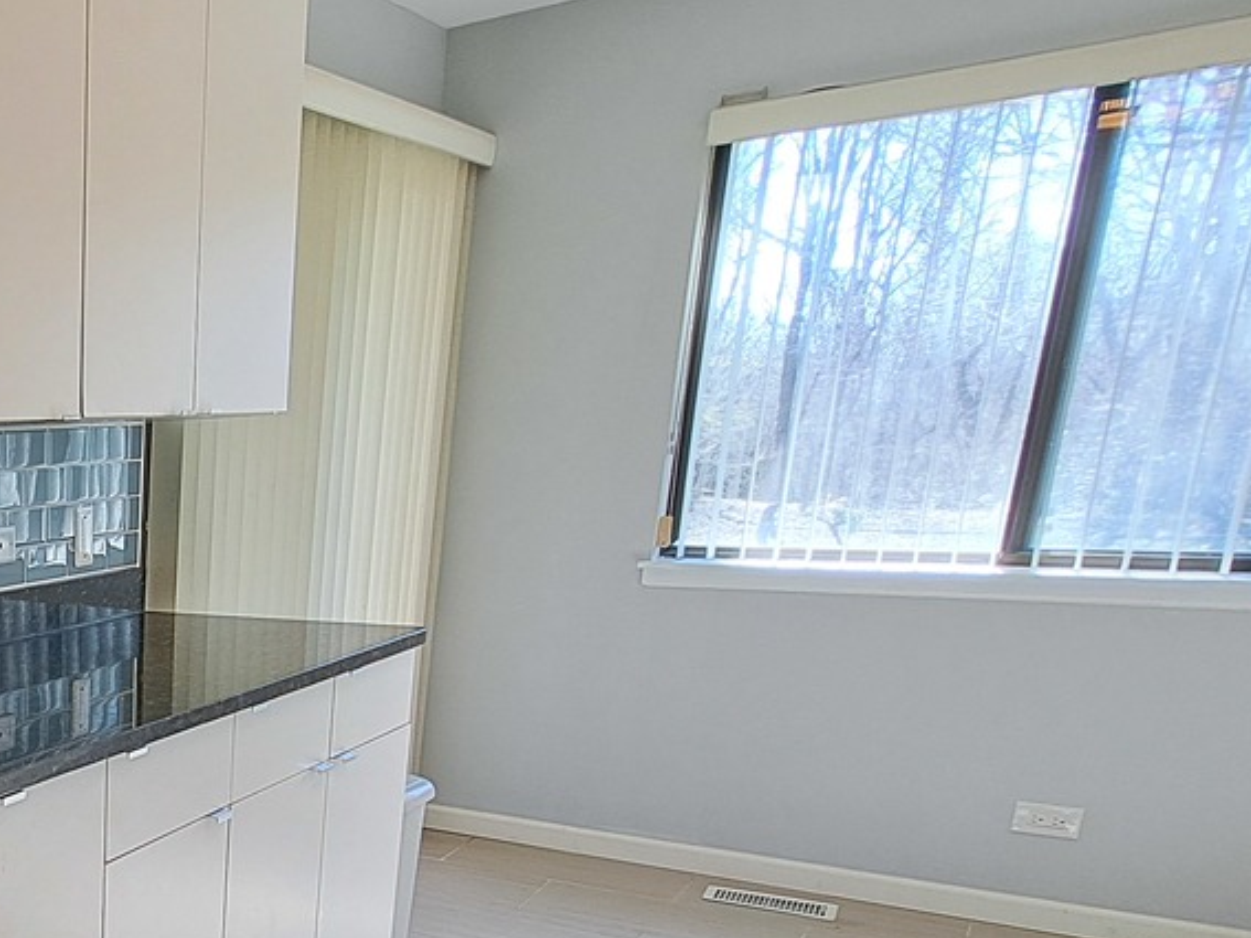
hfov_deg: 38.8
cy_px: 817
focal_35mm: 33
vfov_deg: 40.2
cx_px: -282
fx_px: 1192
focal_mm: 1.74
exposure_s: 1/60
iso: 50
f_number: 2.2
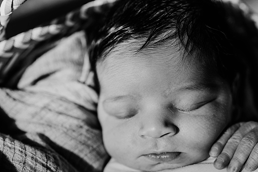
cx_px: 103
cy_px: 124
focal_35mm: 65
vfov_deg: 20.8
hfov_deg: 30.9
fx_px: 466
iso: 160
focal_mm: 35
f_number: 1.8
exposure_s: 1/320
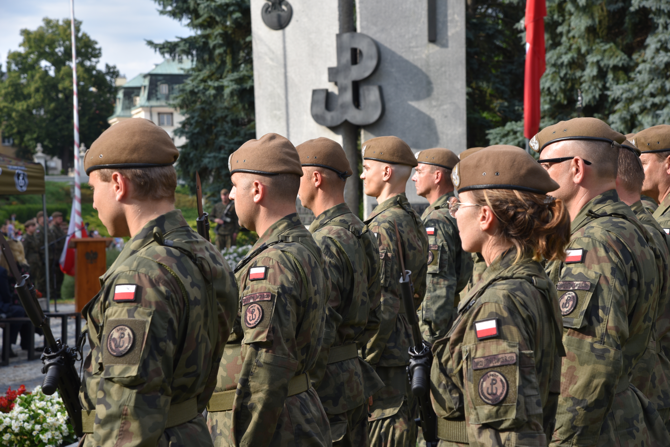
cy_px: 224
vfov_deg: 16.1
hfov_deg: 23.9
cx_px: 335
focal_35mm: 85
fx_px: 1582
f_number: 8
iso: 280
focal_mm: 85
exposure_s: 1/250
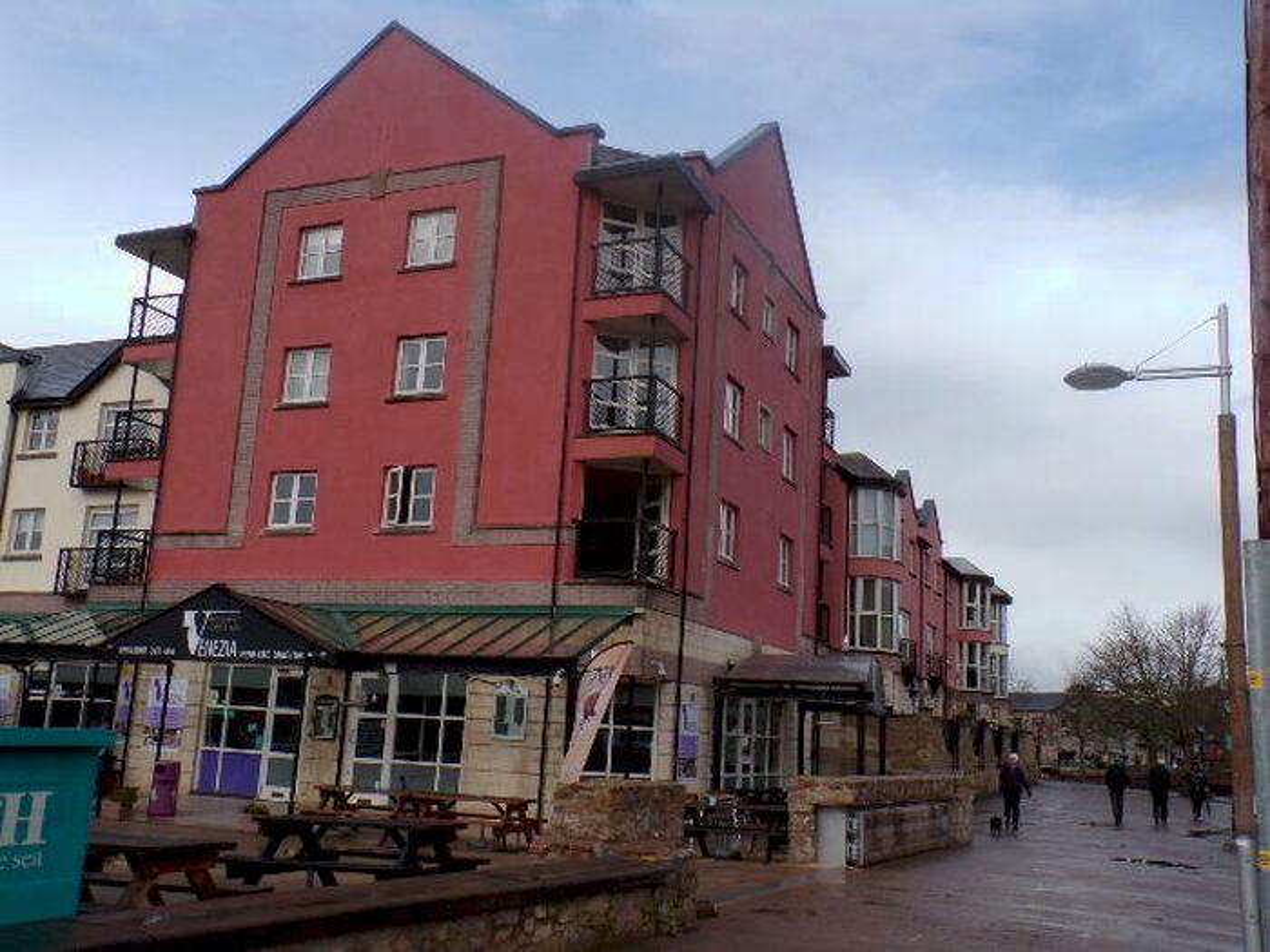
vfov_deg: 44.2
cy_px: 476
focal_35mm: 32
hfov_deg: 56.8
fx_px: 1174
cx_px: 635
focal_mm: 5.8
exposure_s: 1/120
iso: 80
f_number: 8.6
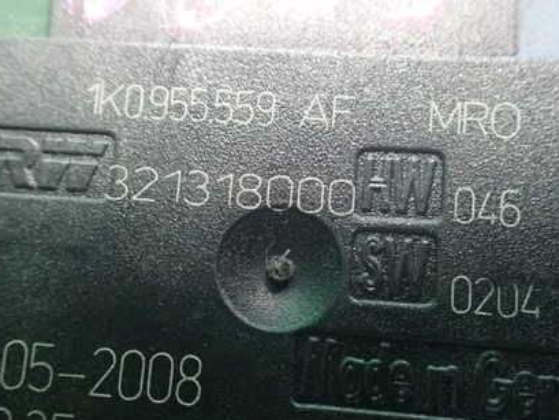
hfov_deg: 42.8
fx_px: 711
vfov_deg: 32.9
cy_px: 220
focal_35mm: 44
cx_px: 241
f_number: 2.3
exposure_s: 1/30
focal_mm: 5.4
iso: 1600
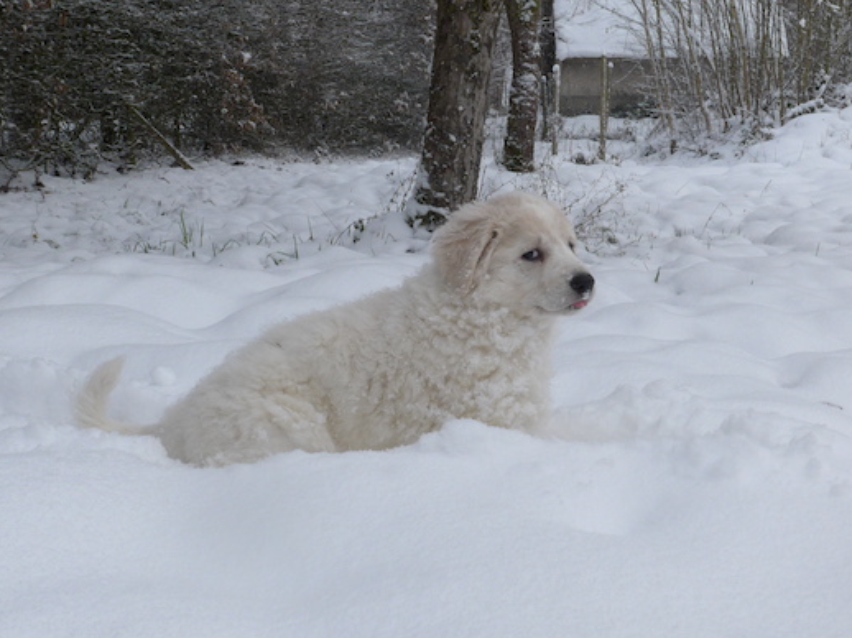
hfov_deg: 37.5
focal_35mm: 51
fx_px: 1255
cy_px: 312
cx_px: 461
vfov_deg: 28.5
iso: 400
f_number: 6.3
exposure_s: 1/320
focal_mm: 9.5
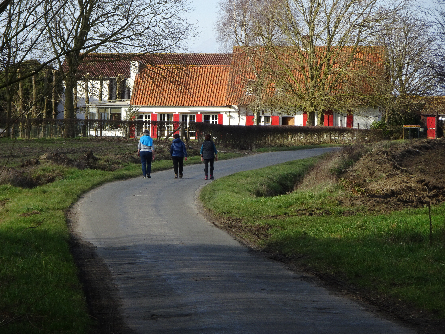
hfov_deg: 10.2
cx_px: 222
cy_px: 167
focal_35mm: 194
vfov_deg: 7.7
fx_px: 2494
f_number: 6.3
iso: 80
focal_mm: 33.17
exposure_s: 1/250
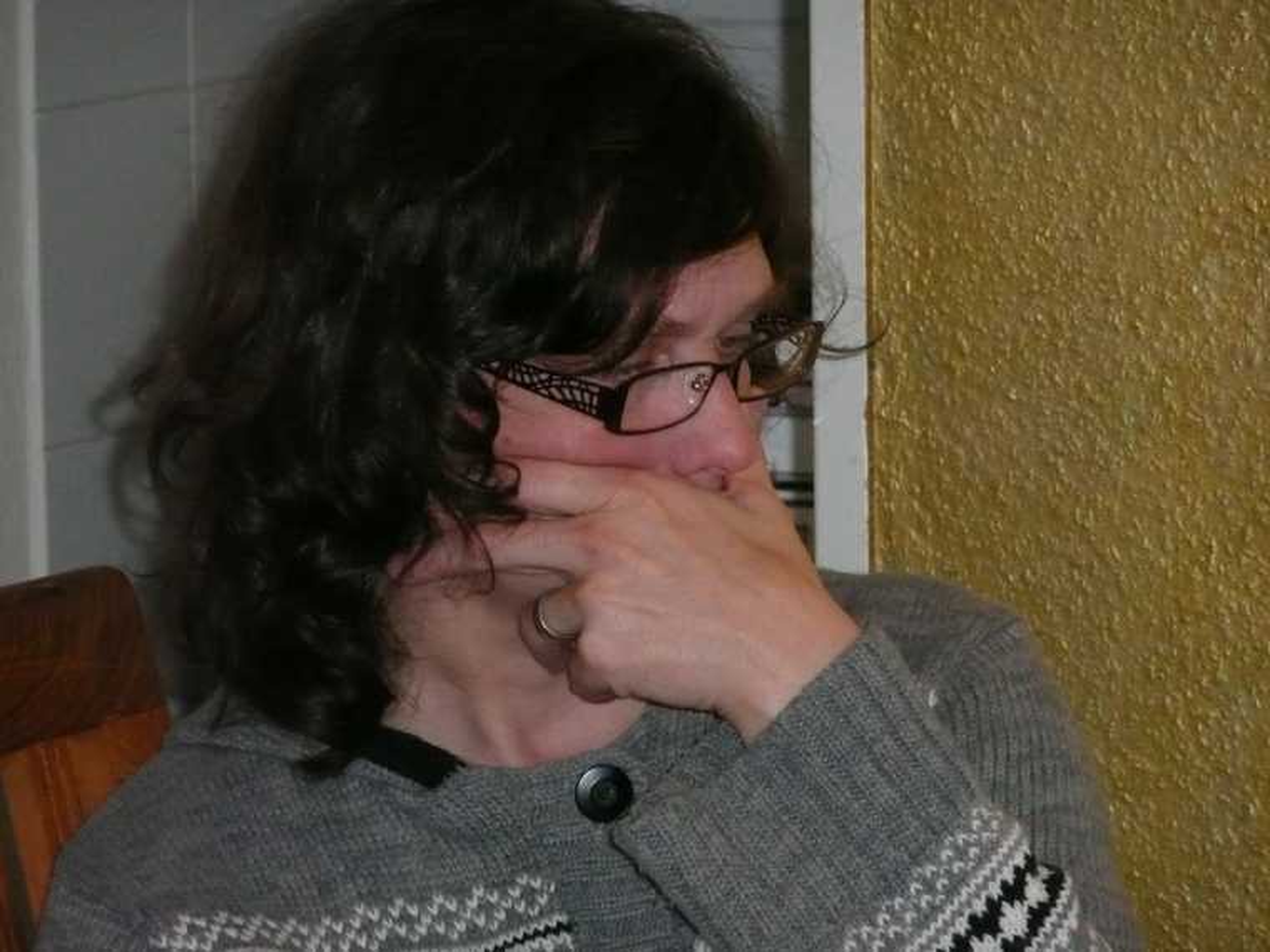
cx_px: 635
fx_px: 8365
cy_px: 476
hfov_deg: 8.7
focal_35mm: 228
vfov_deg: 6.5
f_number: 4.9
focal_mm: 37.5
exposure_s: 1/30
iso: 640
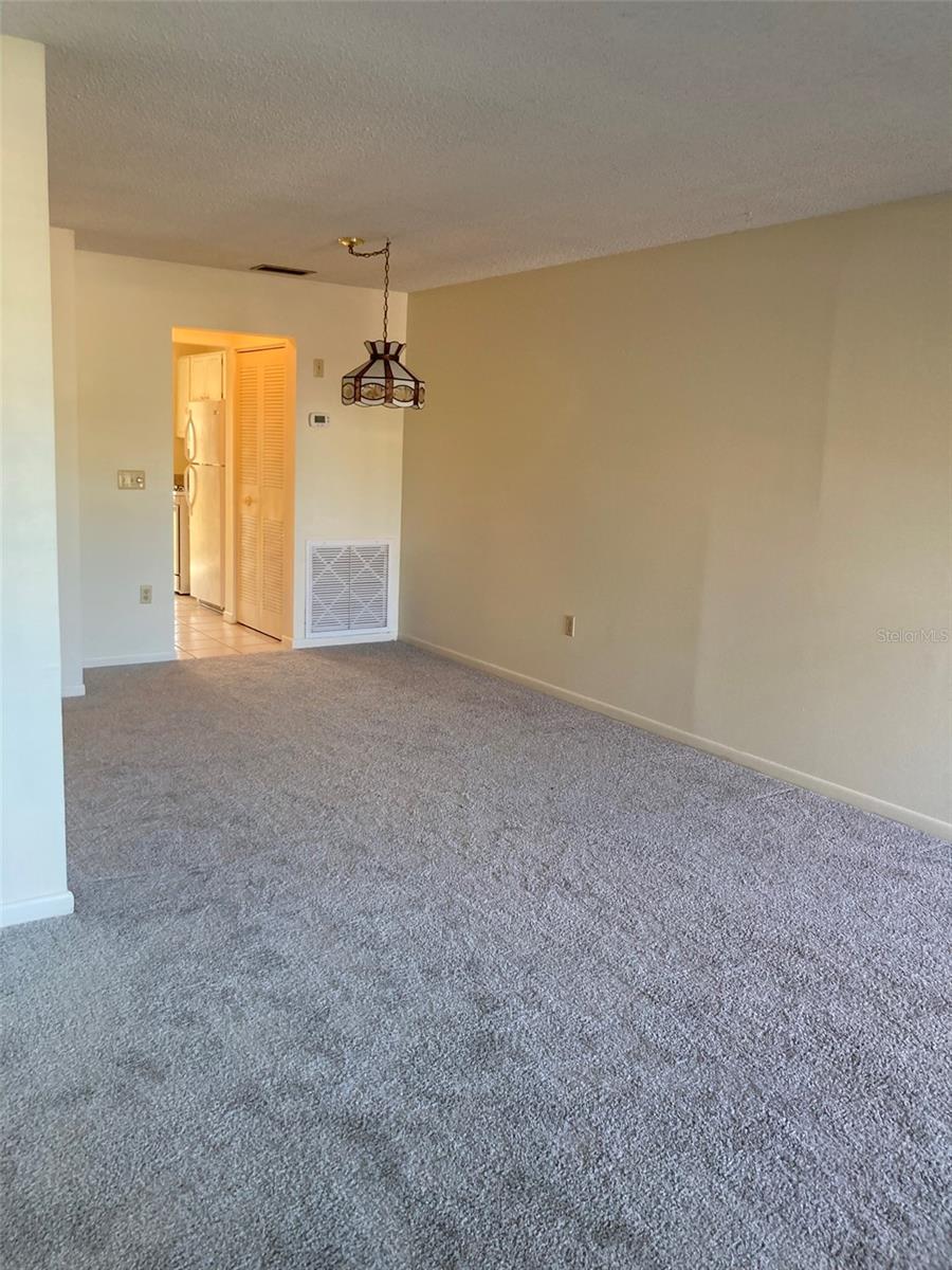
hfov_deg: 49.7
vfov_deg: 63.4
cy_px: 635
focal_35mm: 28
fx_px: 1027
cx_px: 476
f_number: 1.8
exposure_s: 1/60
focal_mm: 3.99
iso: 100
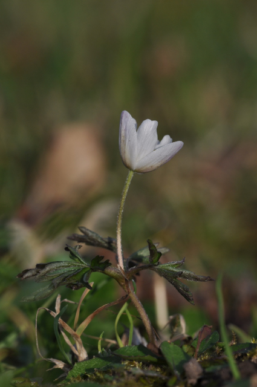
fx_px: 4831
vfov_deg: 4.6
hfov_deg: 3.0
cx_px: 128
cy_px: 194
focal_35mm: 450
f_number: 10
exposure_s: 1/400
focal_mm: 300
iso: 200
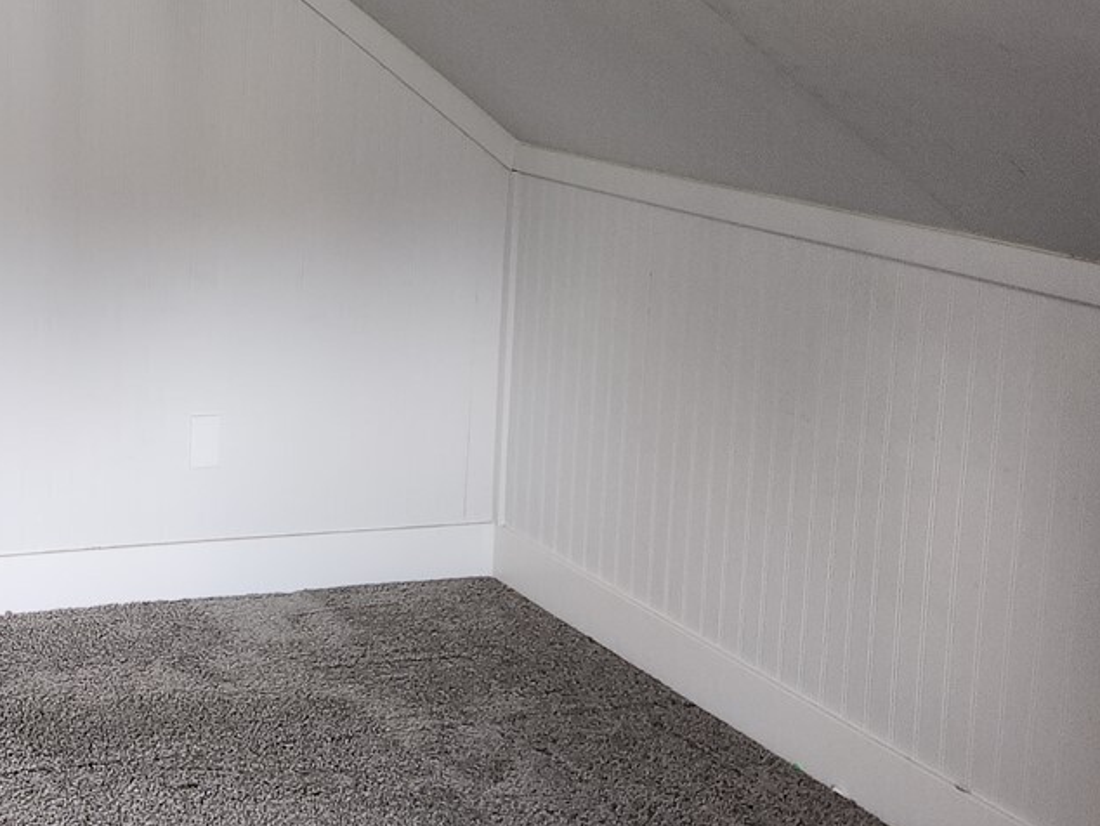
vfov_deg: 25.0
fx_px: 1844
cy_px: 206
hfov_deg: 30.7
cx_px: -10
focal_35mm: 58
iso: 100
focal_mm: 5.4
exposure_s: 1/40
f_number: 1.8
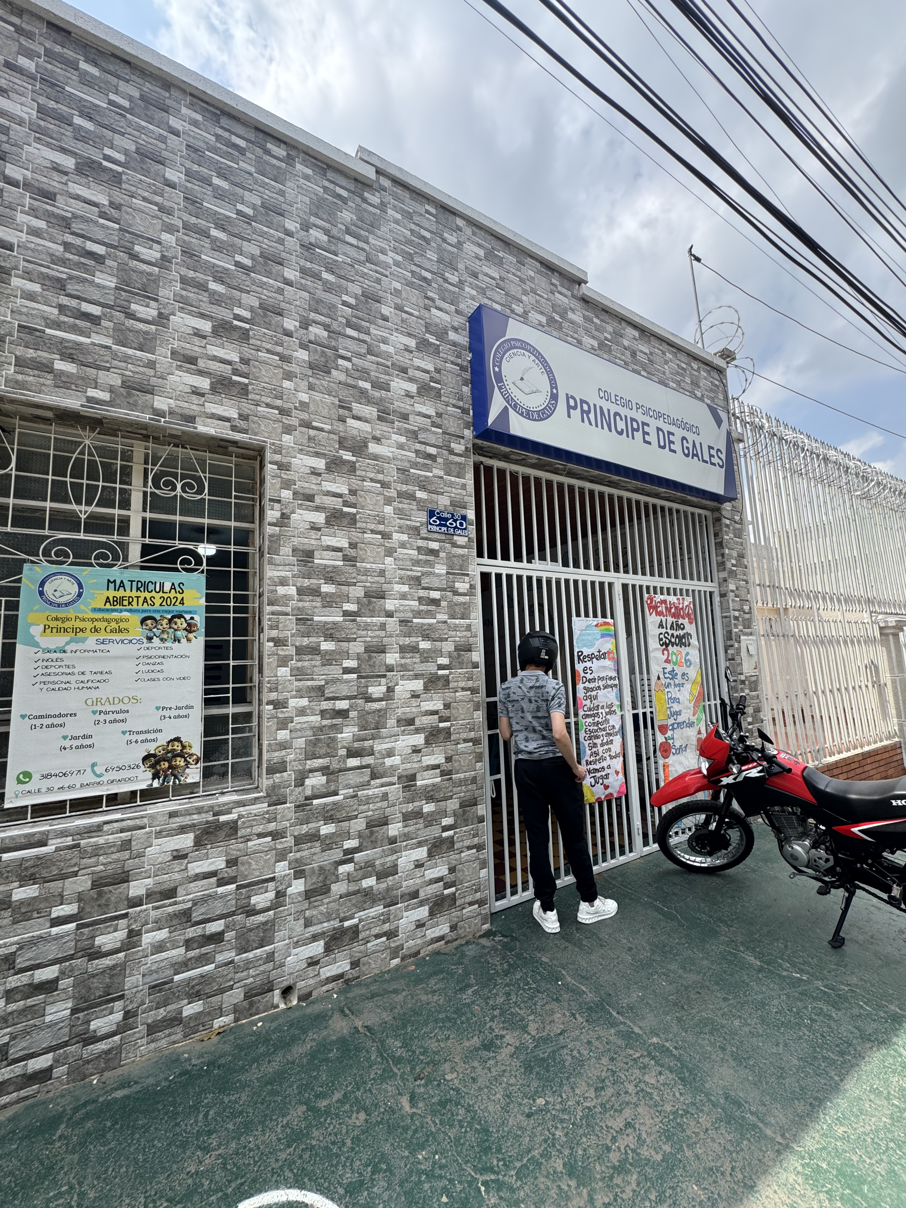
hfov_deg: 85.7
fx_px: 489
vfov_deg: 102.1
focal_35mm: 14
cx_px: 453
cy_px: 604
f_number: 2.2
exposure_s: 1/625
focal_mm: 2.22
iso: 40
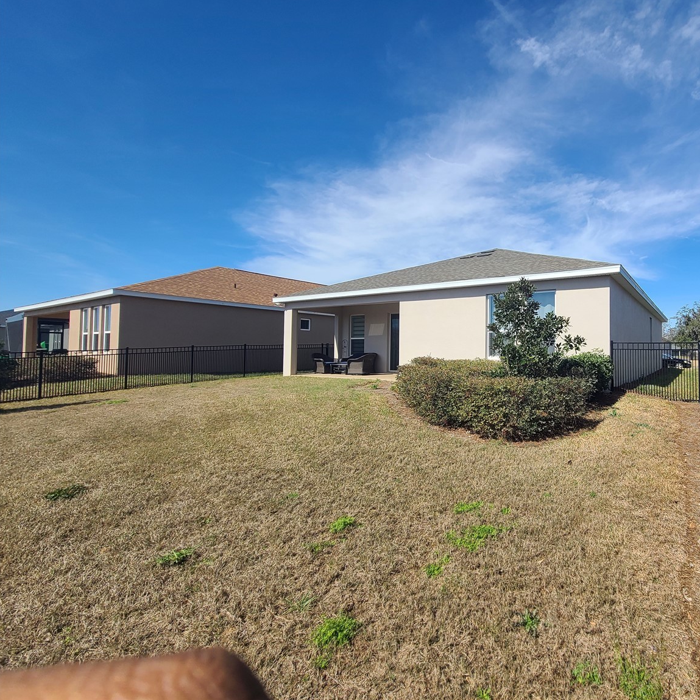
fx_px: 366
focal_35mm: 16
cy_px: 335
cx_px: 486
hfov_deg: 83.4
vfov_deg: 87.4
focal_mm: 2.2
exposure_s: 1/1700
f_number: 2.2
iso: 64
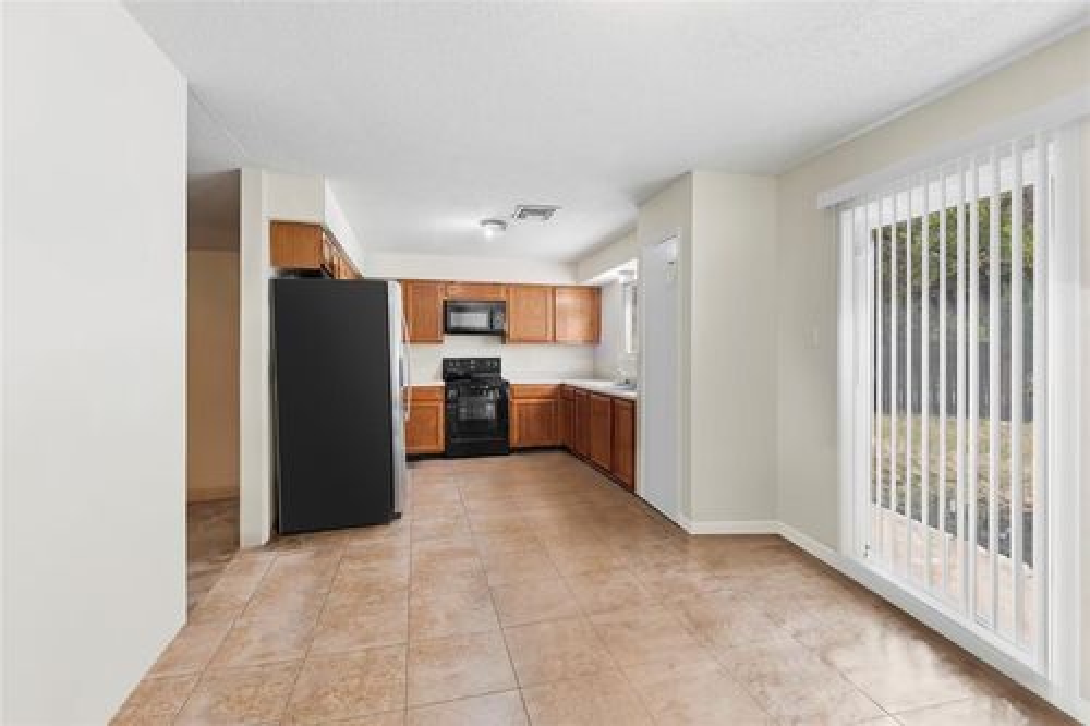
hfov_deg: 96.8
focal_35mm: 16
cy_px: 363
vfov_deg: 73.7
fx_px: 484
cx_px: 545
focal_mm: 16
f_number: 8
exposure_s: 1/25
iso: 1250
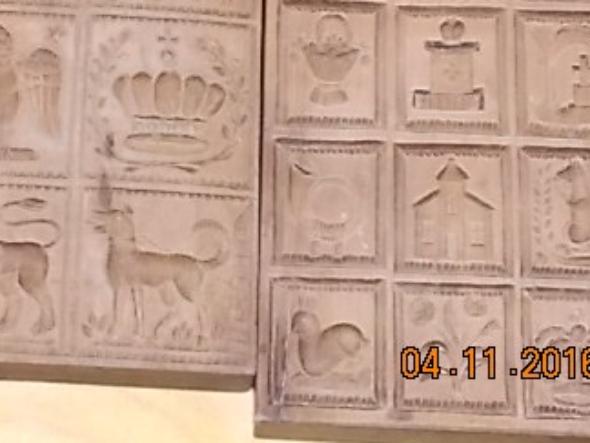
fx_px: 2557
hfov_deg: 13.1
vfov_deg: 9.8
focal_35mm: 150
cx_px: 76
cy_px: 29
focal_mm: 13.5
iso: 200
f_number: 5.8
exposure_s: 1/60
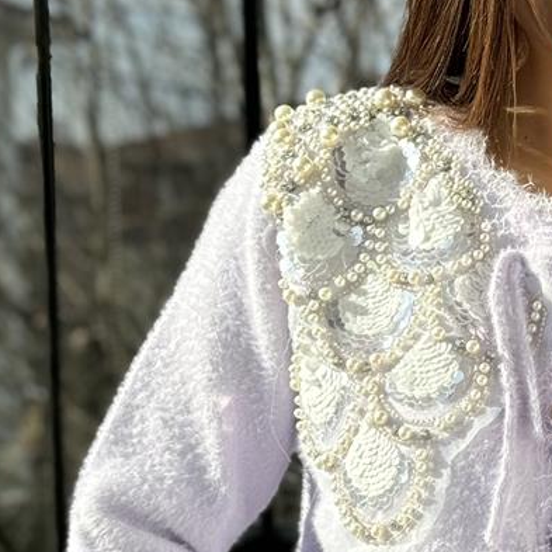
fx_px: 2598
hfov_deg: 11.9
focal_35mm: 144
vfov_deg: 12.0
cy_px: 499
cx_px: 643
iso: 64
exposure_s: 1/1059
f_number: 1.78
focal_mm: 6.76
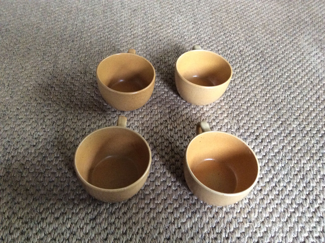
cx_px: 162
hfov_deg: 56.9
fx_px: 300
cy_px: 122
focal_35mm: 32
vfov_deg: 44.1
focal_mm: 3.3
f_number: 2.4
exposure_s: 1/25
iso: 250
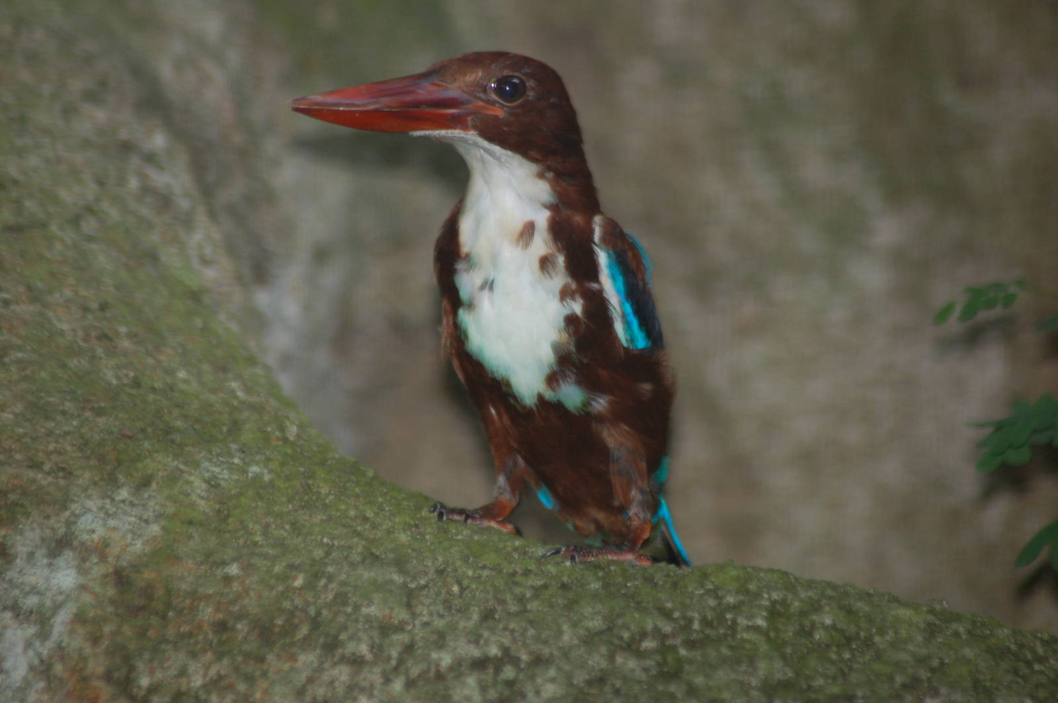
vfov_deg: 4.2
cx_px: 529
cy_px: 352
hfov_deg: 6.2
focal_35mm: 330
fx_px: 9690
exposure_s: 1/60
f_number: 5
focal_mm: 220
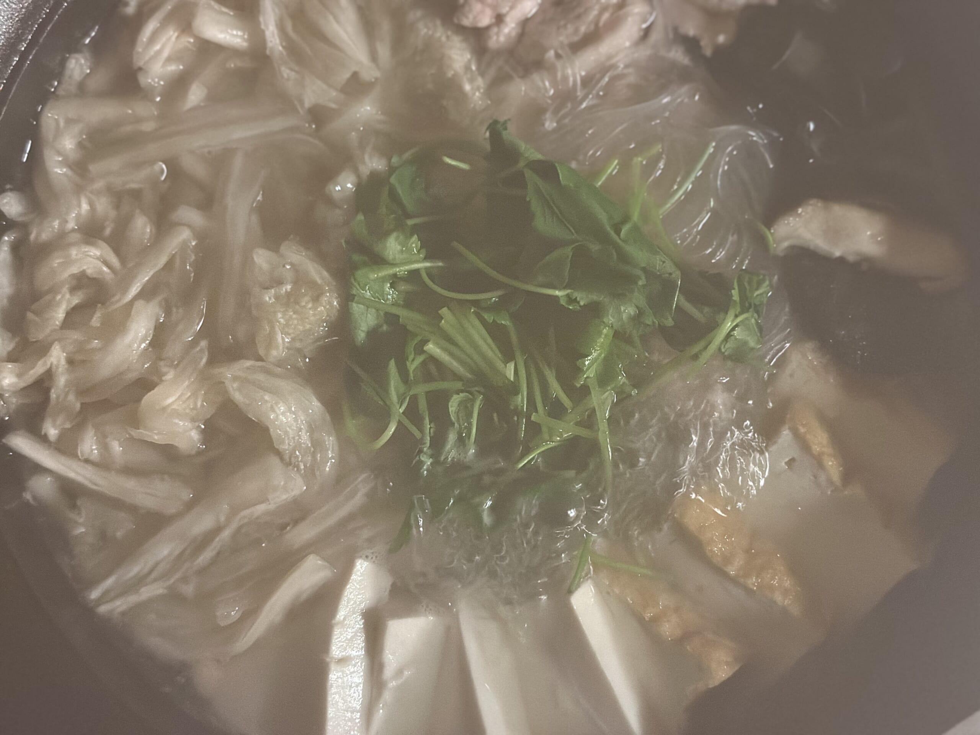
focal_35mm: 48
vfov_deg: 30.3
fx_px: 1359
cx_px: 490
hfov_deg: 39.7
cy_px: 368
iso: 800
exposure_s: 1/30
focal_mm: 6.86
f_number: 1.78
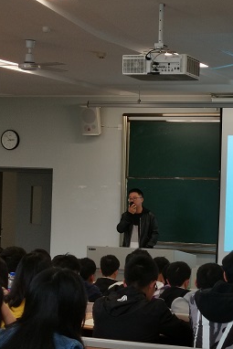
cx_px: 228
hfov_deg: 15.8
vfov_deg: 23.9
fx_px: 824
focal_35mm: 85
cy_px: 180
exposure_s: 1/100
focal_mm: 4.66
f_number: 1.4
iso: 80
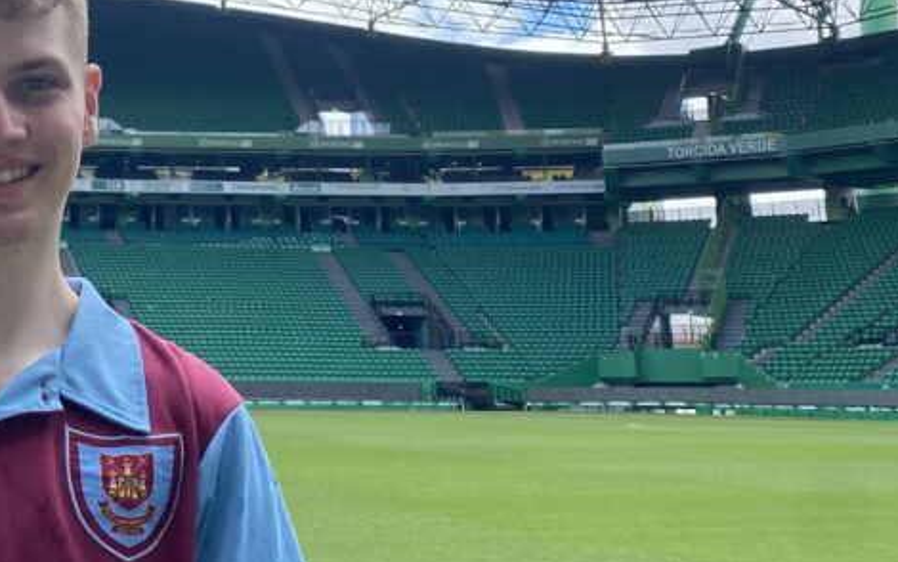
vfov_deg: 21.5
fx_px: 1469
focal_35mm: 60
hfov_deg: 31.7
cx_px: 23
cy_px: 145
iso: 32
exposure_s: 1/1701
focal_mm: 4.25
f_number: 1.8
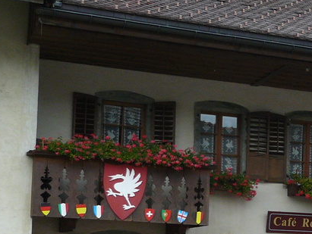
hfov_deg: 16.0
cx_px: 475
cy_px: 251
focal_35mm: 112
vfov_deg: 13.0
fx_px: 1010
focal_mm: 6
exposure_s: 1/125
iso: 100
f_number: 3.2
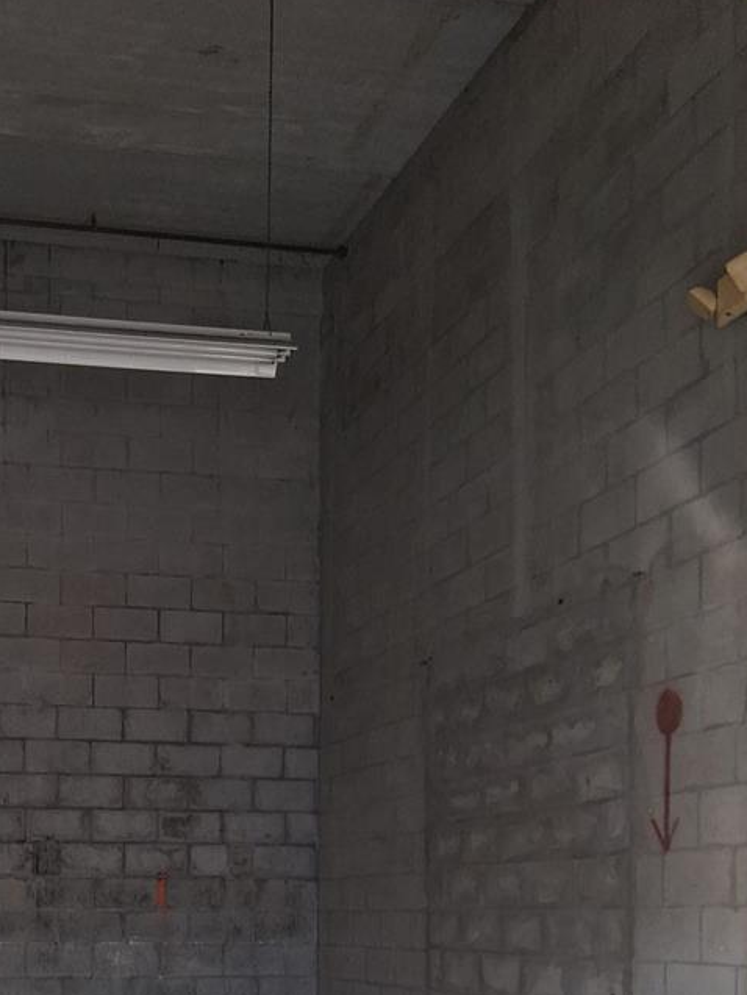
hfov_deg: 28.6
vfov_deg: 36.2
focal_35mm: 49
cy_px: 917
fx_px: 1409
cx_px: 88
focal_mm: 3.98
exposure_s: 1/120
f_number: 1.8
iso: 100
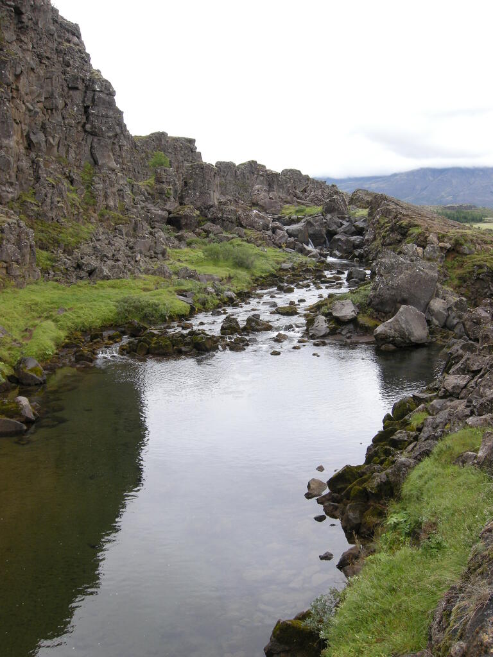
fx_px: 665
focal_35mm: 35
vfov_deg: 52.6
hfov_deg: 40.7
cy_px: 328
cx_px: 246
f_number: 4.3
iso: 100
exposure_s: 1/157
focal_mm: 7.5
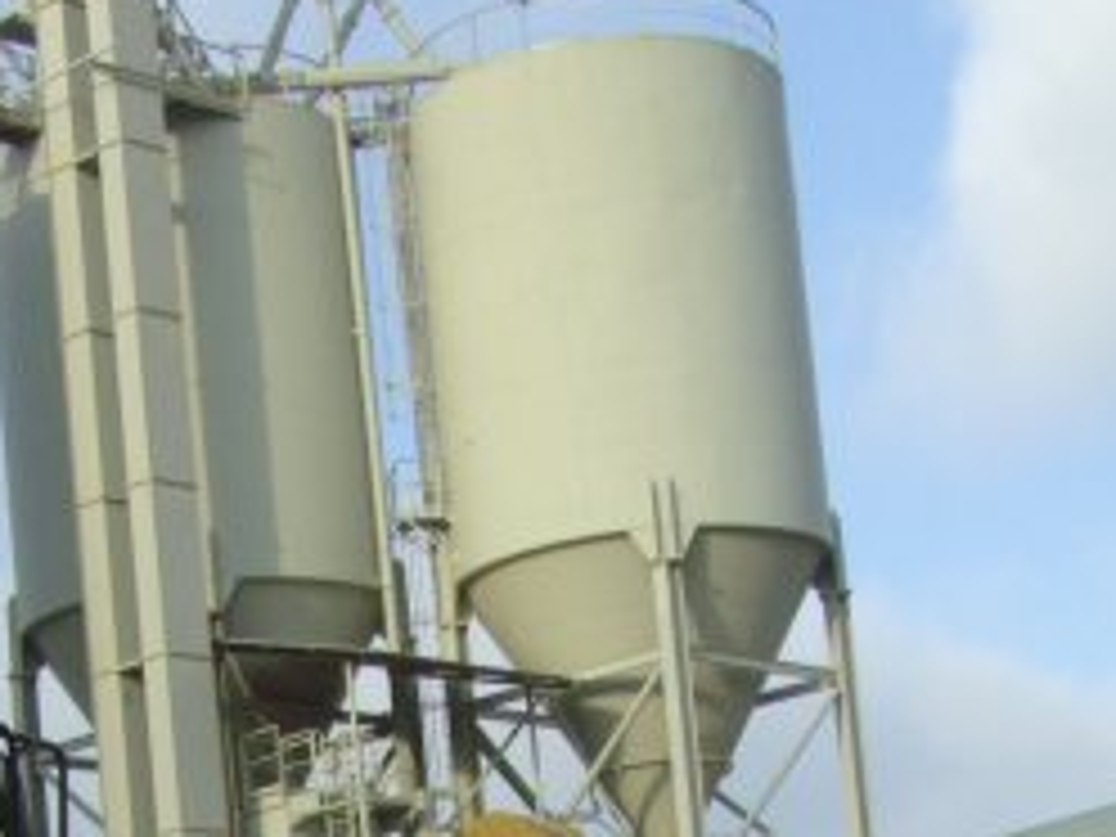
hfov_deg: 17.3
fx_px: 3643
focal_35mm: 113
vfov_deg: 12.4
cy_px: 1328
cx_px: 279
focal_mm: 5.8
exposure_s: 1/294
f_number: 4.8
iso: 64
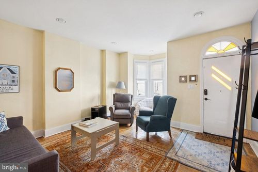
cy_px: 86
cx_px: 129
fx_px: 107
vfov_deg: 77.3
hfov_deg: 100.4
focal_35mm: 15
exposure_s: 1/3.33
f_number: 8
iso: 250
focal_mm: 10
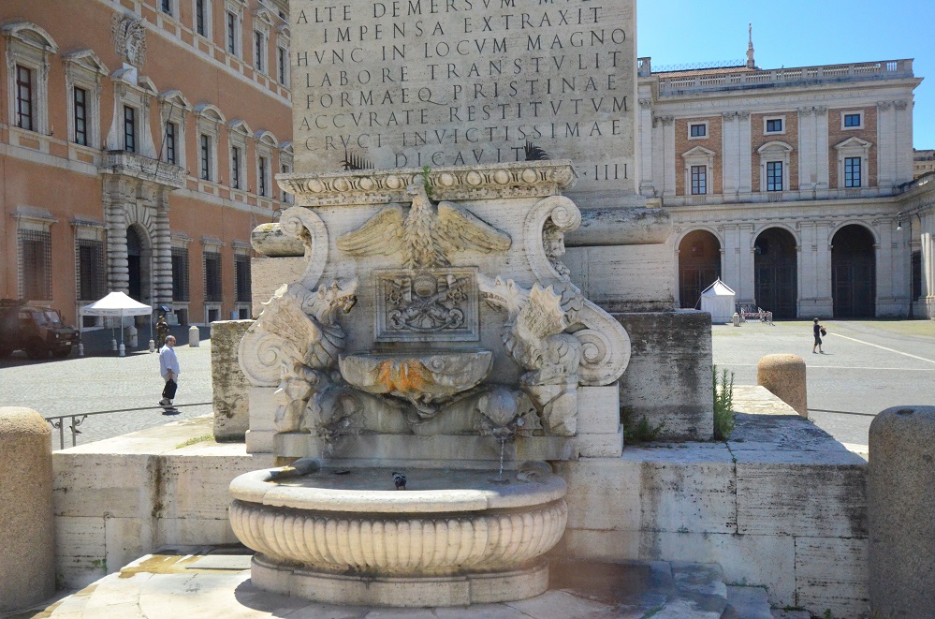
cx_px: 468
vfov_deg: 36.7
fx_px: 933
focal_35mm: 36
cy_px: 310
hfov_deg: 53.2
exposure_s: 1/5000
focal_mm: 24
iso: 3200
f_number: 4
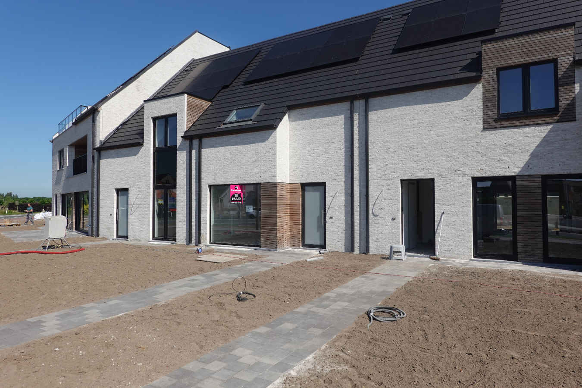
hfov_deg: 73.7
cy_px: 194
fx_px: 388
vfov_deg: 53.1
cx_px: 291
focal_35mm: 24
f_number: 5.6
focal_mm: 9
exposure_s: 1/640
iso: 125
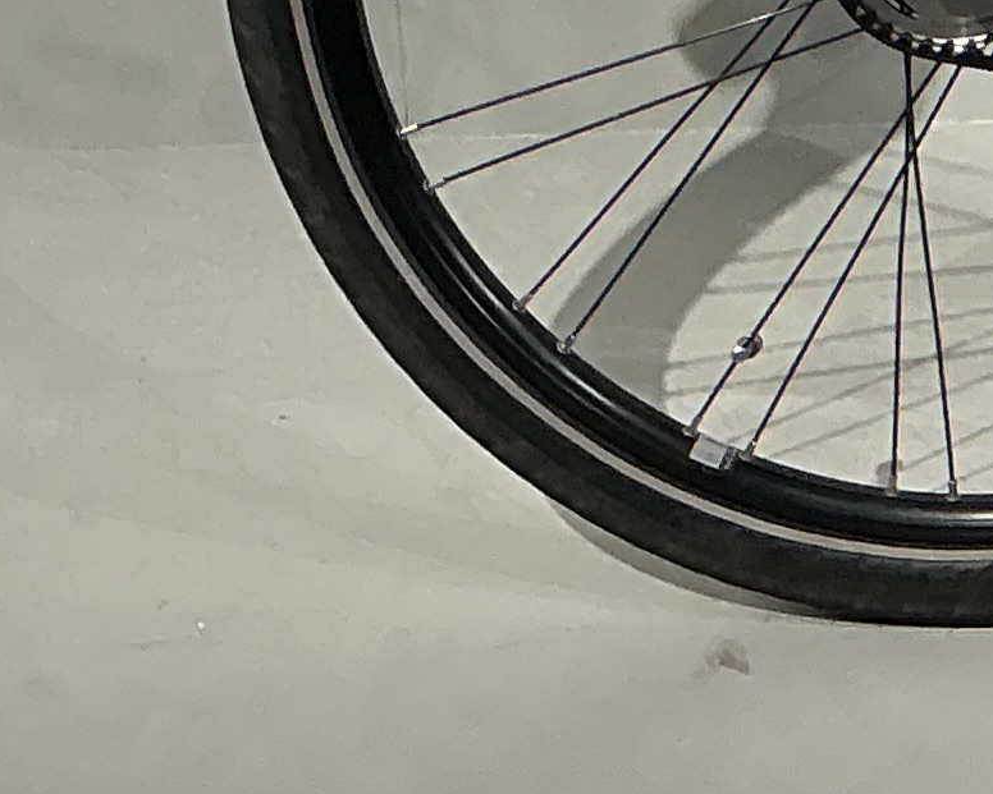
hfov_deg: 11.7
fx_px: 4321
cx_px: 2014
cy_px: -1116
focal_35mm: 147
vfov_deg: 9.4
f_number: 1.8
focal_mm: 3
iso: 32
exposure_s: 1/100
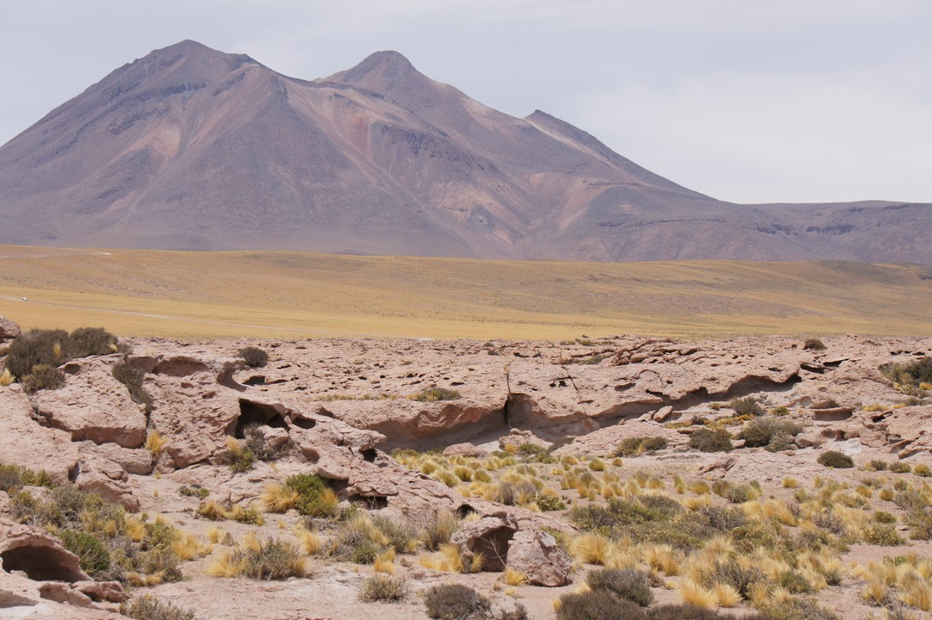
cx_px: 466
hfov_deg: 20.9
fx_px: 2523
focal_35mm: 98
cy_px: 310
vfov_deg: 14.0
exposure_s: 1/640
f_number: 9
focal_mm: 65
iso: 200
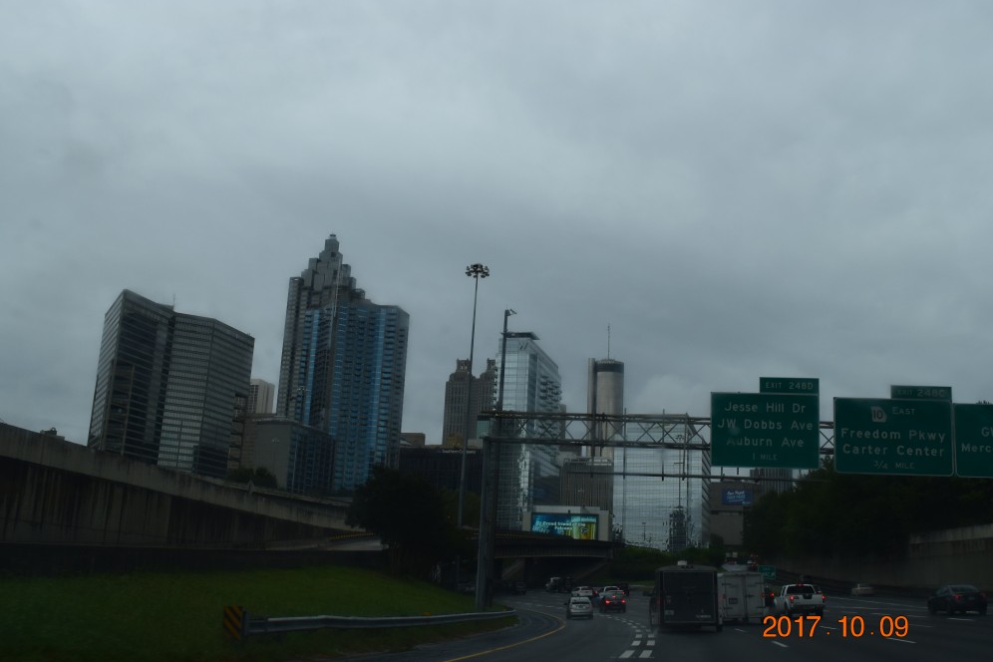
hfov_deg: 51.9
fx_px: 1021
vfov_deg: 35.9
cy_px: 338
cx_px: 495
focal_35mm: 37
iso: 400
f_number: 10
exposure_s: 1/320
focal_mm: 24
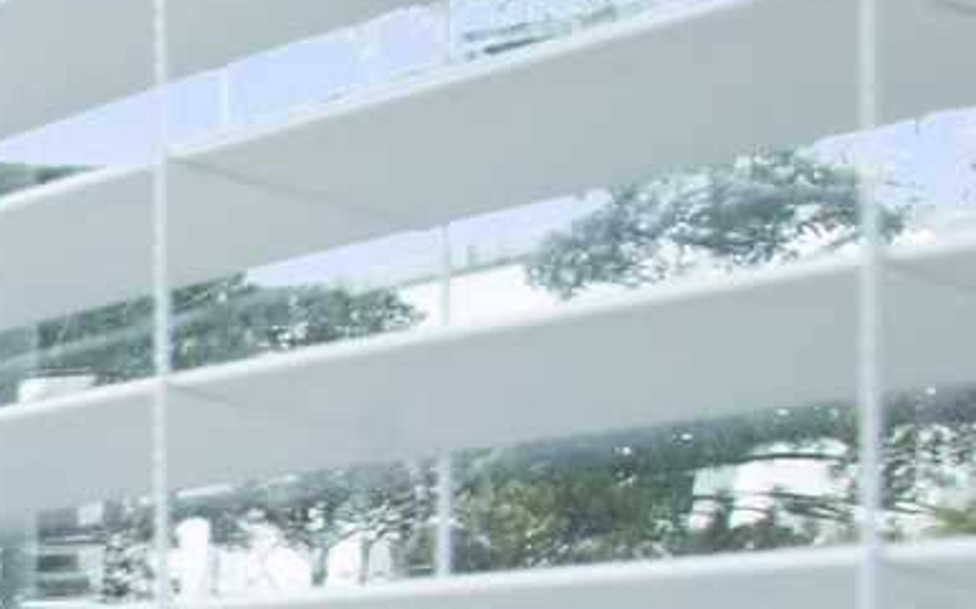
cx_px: -2665
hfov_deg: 8.7
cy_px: 811
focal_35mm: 146
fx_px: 3882
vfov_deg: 8.8
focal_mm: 18
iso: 200
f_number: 11
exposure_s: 1/50
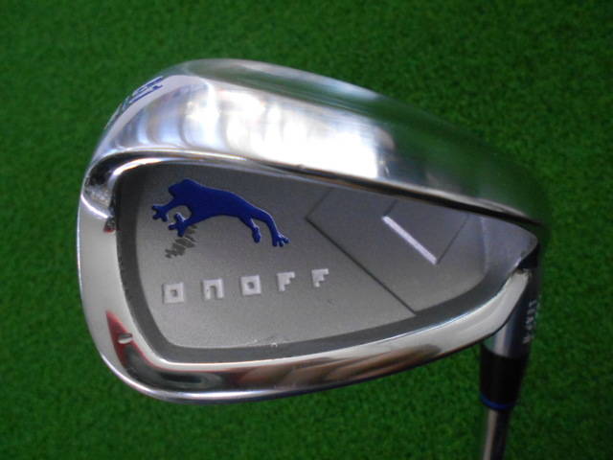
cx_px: 306
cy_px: 230
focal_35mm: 26
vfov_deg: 53.1
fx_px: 460
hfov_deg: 67.3
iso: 640
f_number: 3.2
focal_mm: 4.6
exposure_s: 1/250
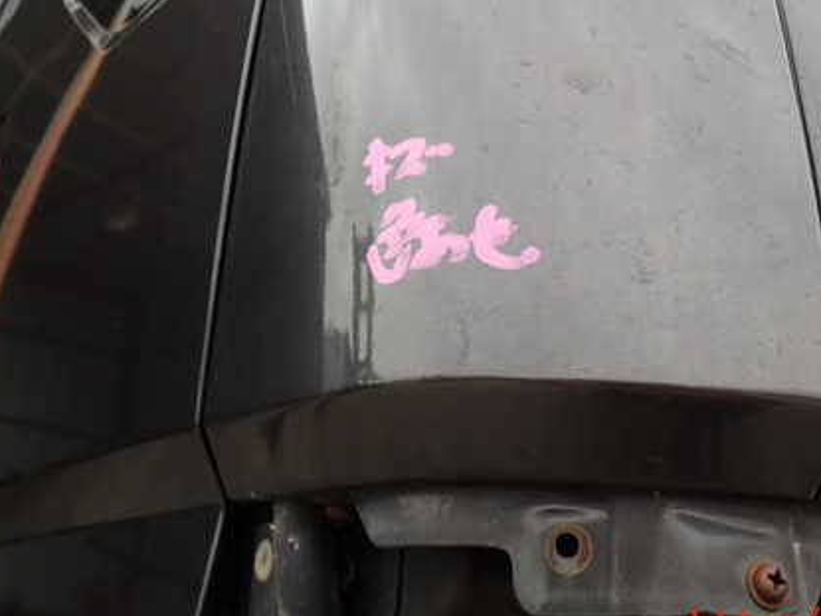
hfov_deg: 34.6
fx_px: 1304
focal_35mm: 55
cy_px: 208
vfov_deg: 26.4
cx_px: 544
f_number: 2.7
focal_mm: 6.83
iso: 160
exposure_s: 1/80
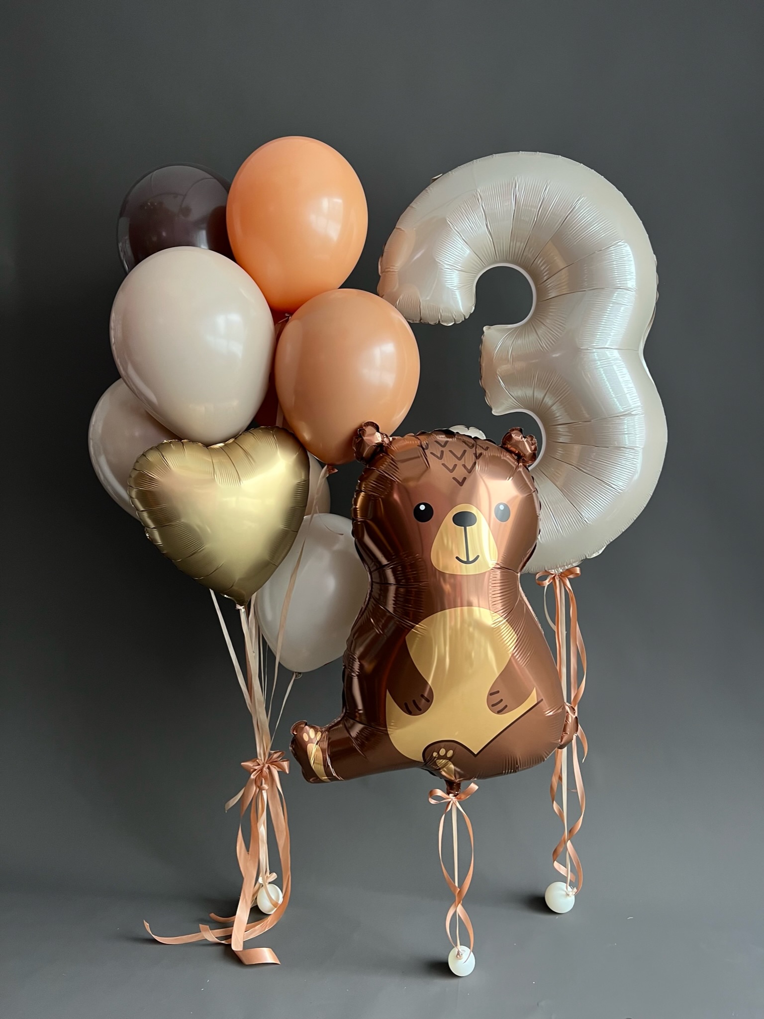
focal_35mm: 26
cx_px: 382
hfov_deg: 53.0
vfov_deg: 67.3
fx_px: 765
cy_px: 510
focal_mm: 5.7
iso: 125
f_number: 1.5
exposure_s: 1/80
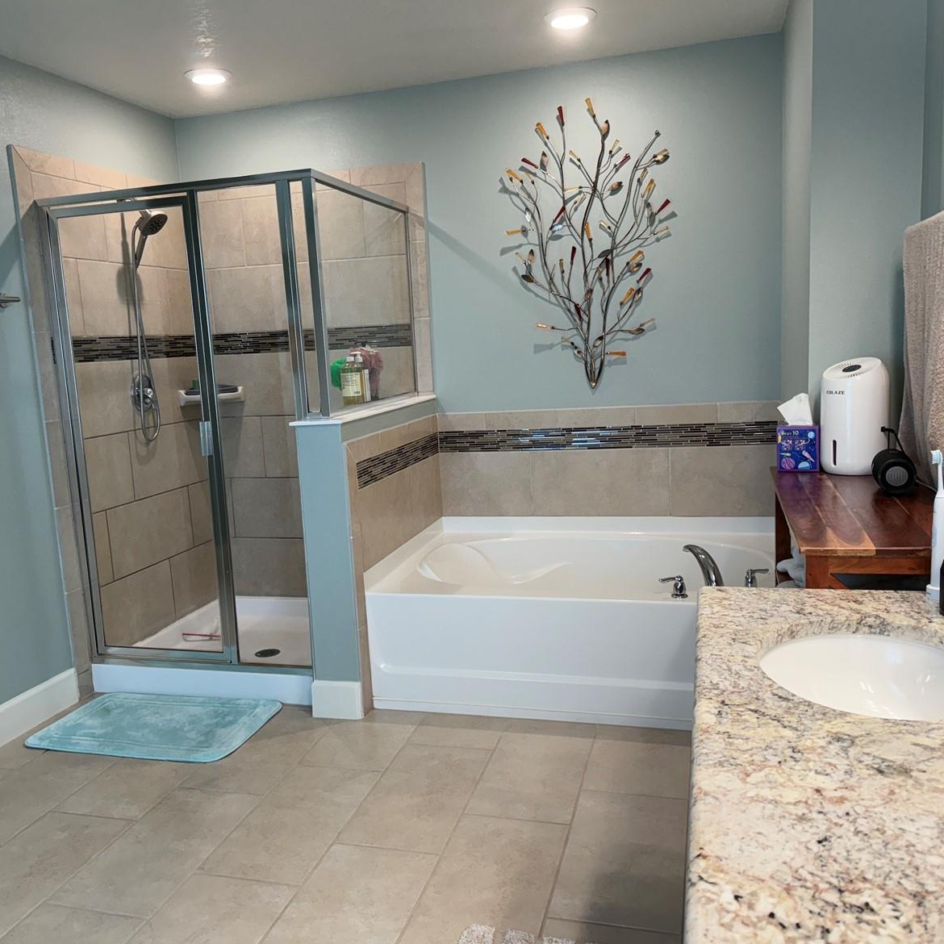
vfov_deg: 55.6
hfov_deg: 55.6
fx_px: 895
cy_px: 478
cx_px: 433
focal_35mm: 29
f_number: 1.78
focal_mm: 6.76
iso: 100
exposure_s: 1/120
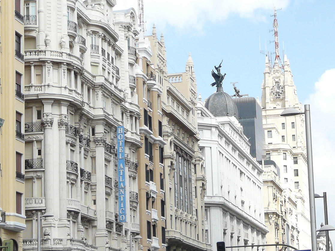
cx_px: 264
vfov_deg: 14.1
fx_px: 1016
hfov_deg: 18.6
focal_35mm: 105
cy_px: 142
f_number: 3.2
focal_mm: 8.1
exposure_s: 1/1000
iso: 100
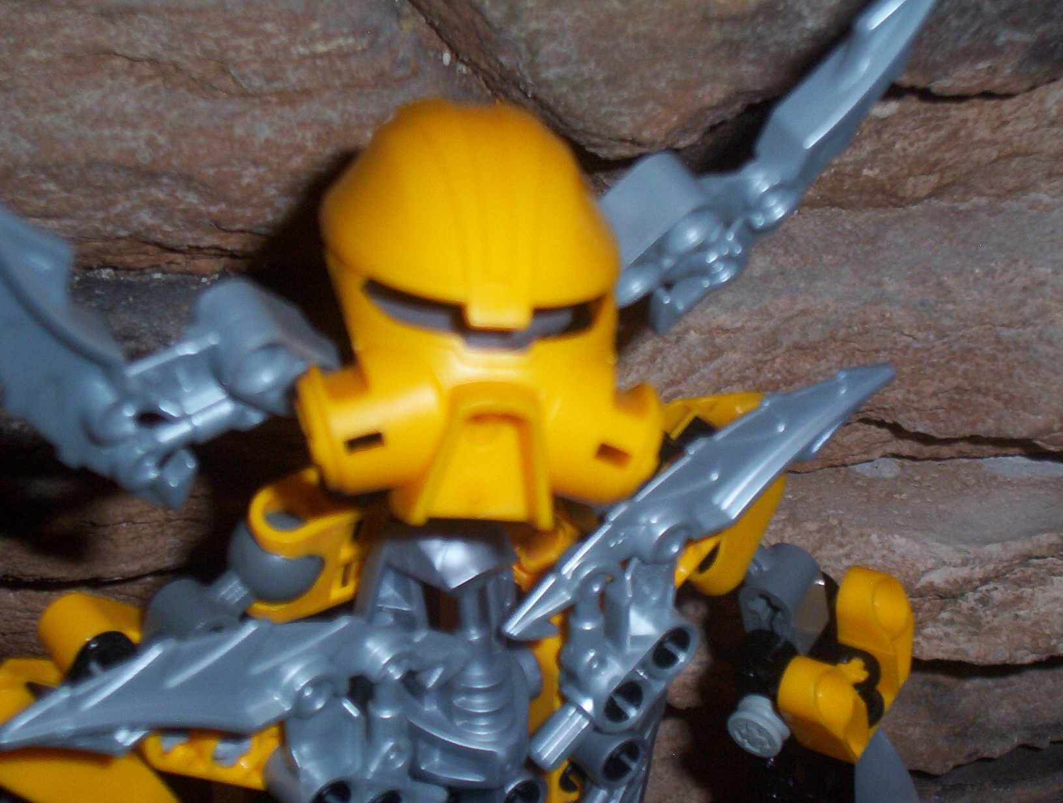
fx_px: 2401
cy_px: 402
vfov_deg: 19.0
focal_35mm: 78
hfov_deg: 25.0
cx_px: 532
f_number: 3.94
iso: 140
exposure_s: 1/58
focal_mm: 12.09
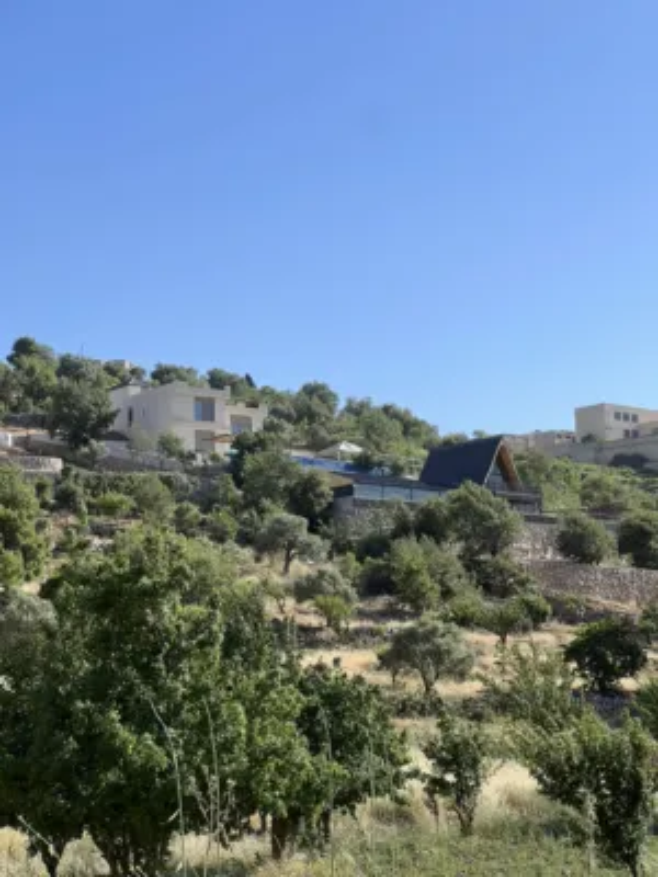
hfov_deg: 19.1
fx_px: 1952
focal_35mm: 77
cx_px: 329
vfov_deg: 25.3
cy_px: 438
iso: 32
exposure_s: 1/827
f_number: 2.8
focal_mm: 9
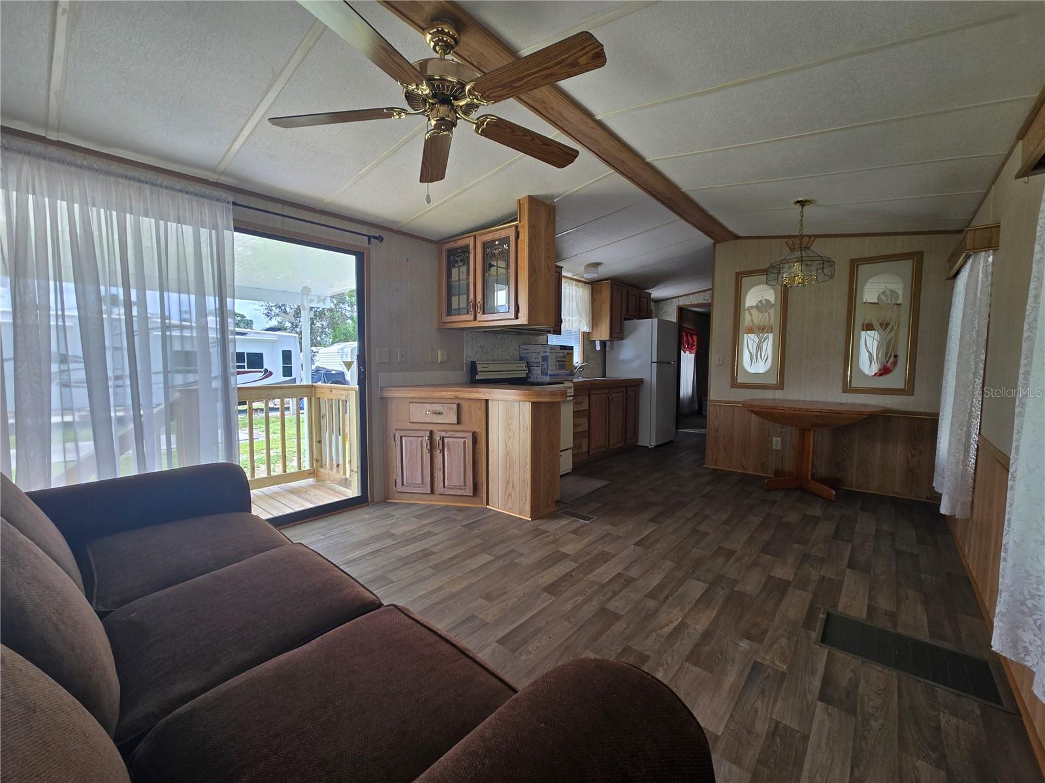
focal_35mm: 13
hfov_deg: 106.2
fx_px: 392
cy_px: 392
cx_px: 522
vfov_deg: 89.9
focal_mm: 2.2
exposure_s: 1/150
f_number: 2.2
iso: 50
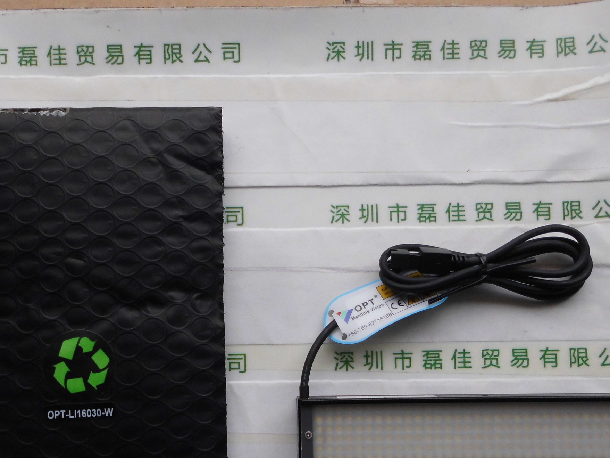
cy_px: 322
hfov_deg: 50.1
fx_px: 652
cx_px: 279
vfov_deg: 38.0
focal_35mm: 37
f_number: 3.2
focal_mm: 4.6
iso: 100
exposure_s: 1/112
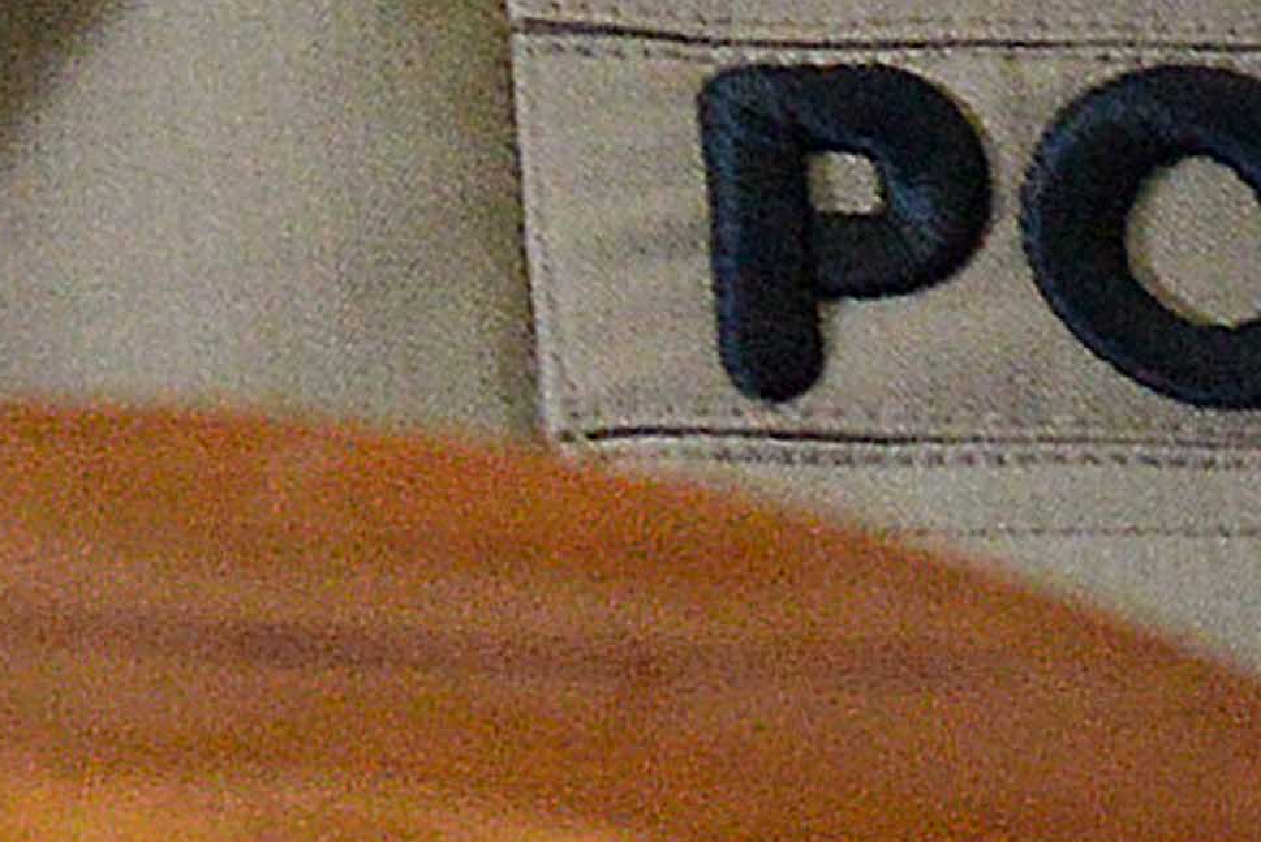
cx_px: 3053
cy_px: -137
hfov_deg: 2.7
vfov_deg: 1.8
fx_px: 26137
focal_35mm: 746
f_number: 5.6
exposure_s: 1/125
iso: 3200
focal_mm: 120
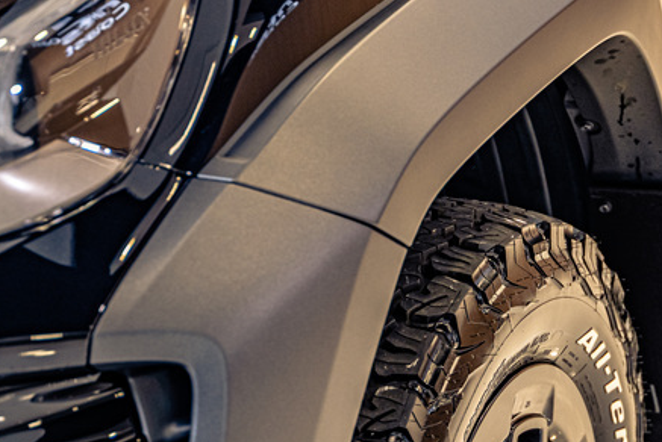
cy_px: 395
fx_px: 2282
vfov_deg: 11.0
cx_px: 392
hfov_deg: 16.5
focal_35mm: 124
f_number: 2.8
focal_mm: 53
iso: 500
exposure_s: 1/100
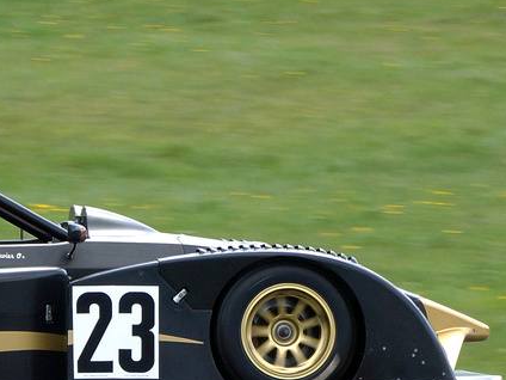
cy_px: 295
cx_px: -33
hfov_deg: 2.0
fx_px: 14515
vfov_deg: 1.5
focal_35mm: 993
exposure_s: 1/320
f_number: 9
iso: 200
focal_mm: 180
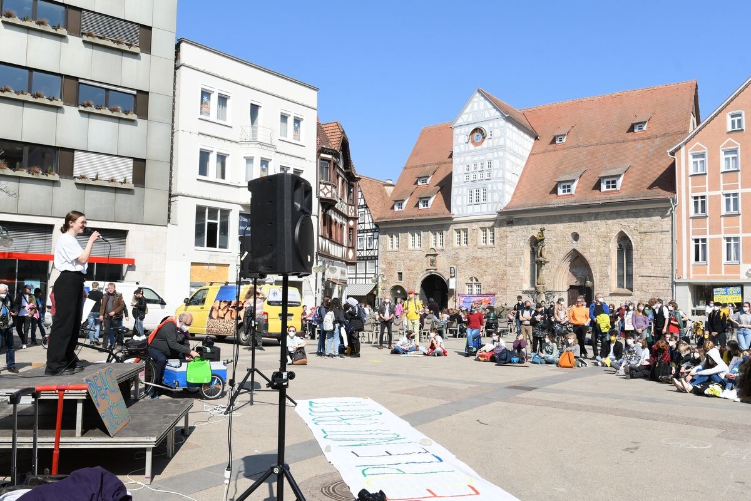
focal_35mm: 30
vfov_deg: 43.6
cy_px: 250
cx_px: 376
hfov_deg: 61.9
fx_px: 626
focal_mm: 20
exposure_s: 1/400
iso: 200
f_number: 8
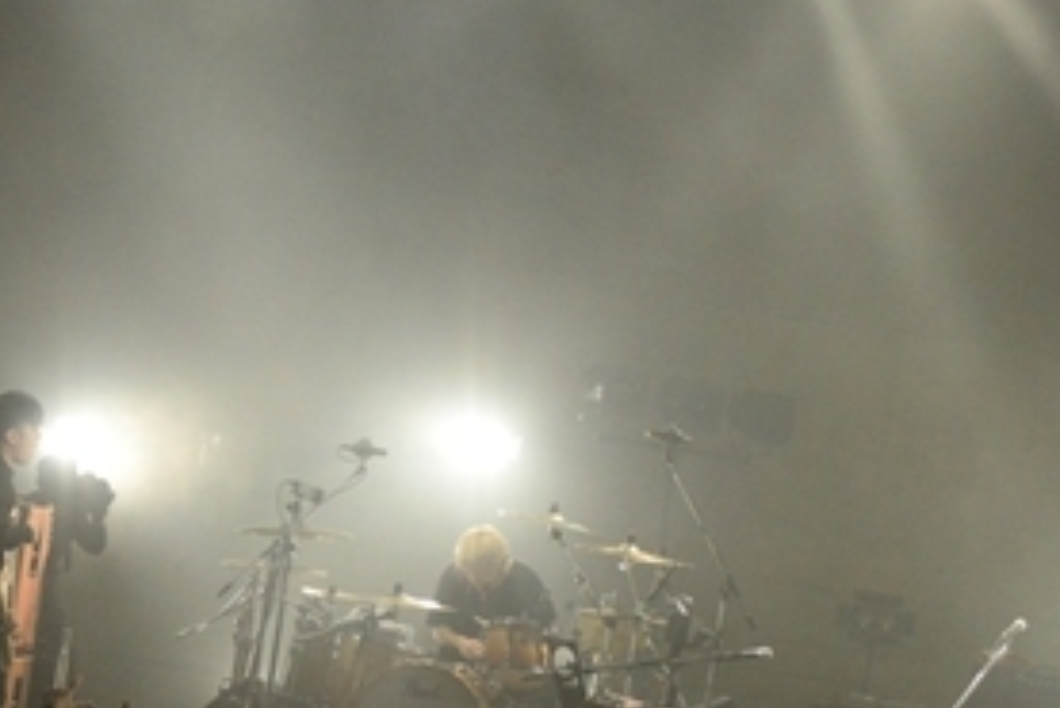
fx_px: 5656
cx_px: 804
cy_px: 683
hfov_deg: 10.7
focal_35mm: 192
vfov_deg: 7.1
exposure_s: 1/4000
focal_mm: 75
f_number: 3.2
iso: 4000
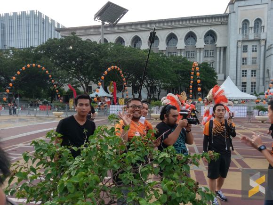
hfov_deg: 67.3
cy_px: 102
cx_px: 136
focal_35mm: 26
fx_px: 205
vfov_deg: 53.1
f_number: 1.8
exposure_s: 1/50
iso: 125
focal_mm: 4.58
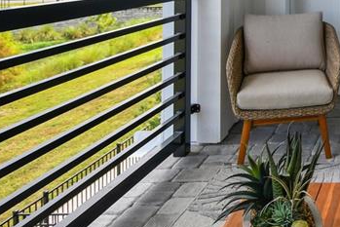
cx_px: 397
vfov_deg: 27.7
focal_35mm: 44
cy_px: -27
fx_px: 416
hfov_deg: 35.9
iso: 100
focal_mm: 10
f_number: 7.1
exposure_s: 1/125
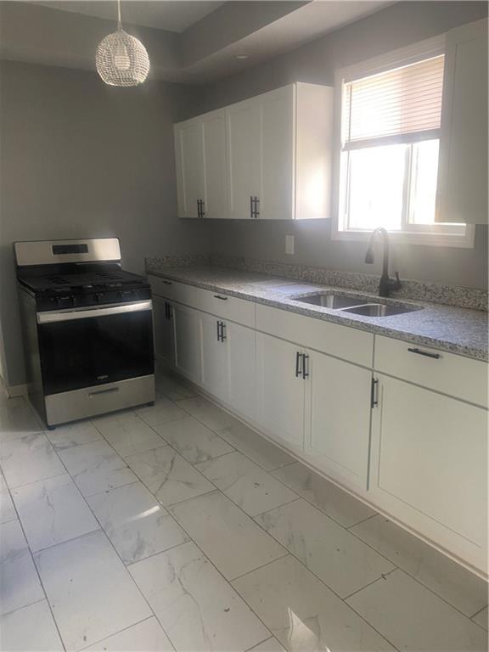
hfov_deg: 53.1
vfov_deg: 67.3
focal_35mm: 26
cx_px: 244
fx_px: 490
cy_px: 326
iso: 125
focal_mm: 4.25
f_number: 1.8
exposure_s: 1/66
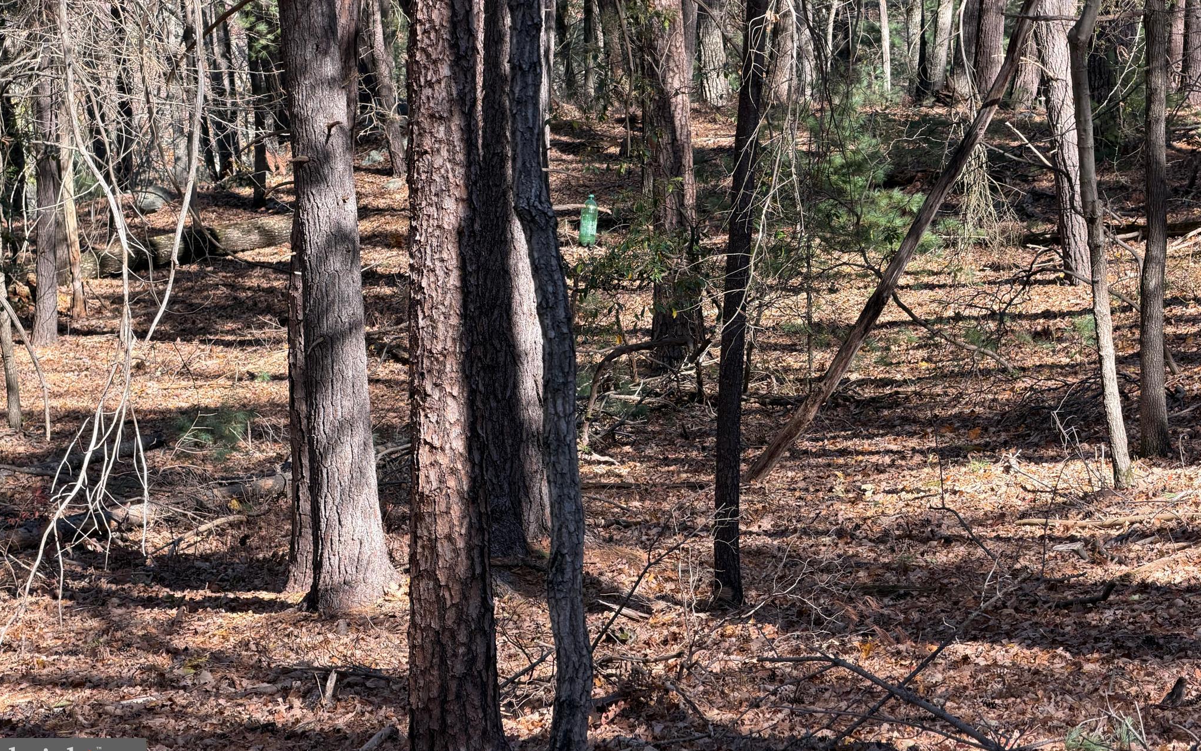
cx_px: 604
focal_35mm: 107
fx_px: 3502
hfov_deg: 19.5
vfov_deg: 12.2
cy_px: 332
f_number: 2.8
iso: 50
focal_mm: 16.89
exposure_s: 1/142
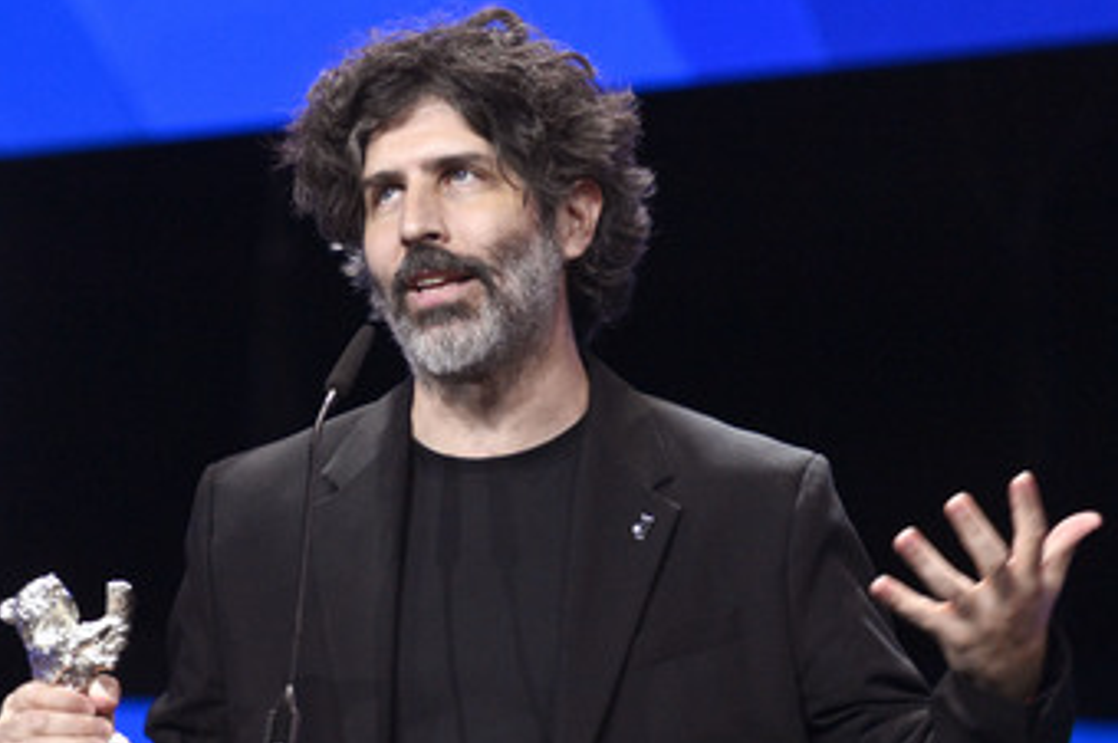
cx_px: 449
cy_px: 480
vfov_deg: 3.8
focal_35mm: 358
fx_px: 11107
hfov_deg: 5.8
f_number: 5.6
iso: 10000
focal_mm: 270
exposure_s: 1/200
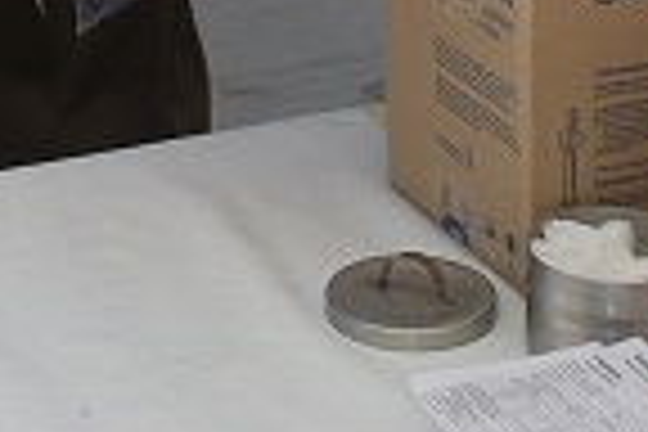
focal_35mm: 135
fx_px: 2430
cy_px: -270
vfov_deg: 9.8
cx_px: 40
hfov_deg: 15.0
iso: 100
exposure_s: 1/160
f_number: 6.3
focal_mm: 26
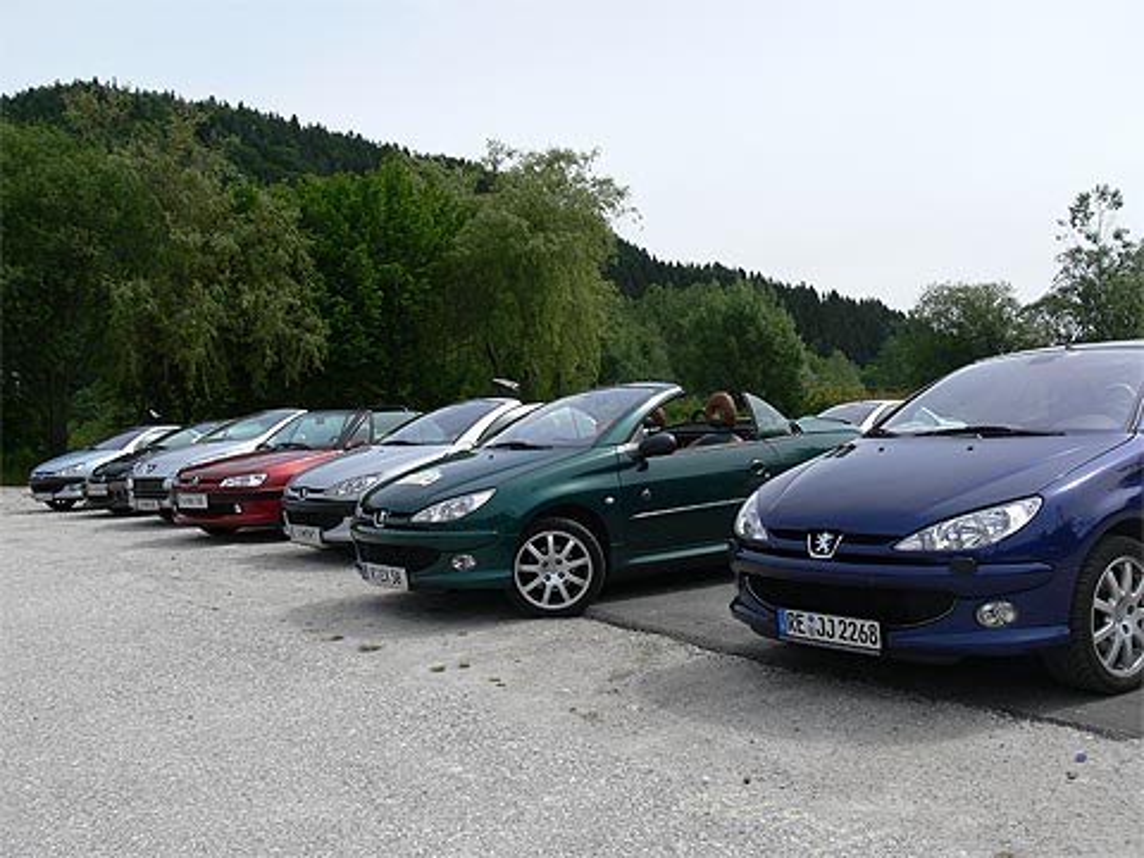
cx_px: 572
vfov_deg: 40.7
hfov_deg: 52.6
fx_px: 1157
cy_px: 429
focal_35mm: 35
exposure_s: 1/800
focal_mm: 7.4
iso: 100
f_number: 4.5
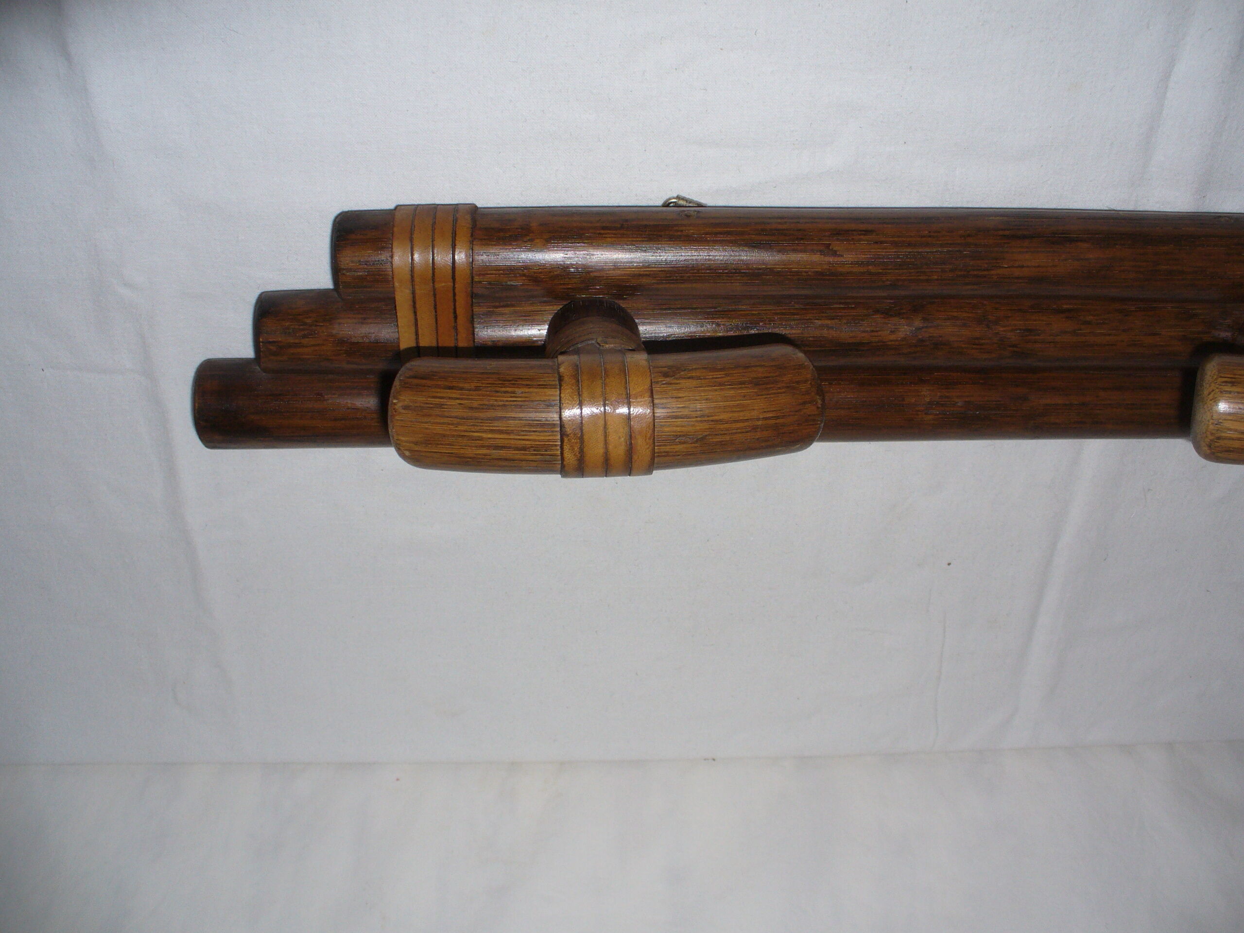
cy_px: 466
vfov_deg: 38.7
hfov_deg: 50.1
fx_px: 1330
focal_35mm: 37
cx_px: 622
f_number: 2.8
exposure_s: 1/30
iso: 100
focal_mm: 6.1
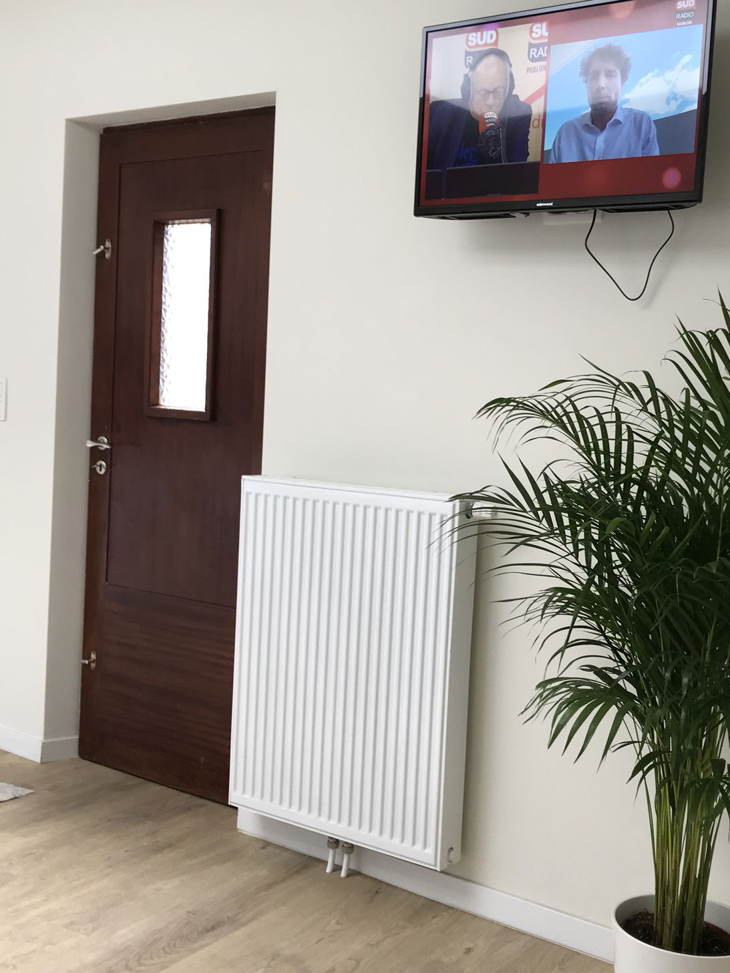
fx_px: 1153
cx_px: 439
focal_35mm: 41
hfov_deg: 35.0
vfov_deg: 45.8
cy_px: 503
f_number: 1.8
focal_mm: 3.99
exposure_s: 1/50
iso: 25
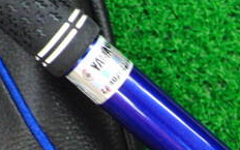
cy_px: -90
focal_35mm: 108
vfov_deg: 11.5
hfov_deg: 18.0
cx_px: -72
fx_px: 706
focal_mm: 6.42
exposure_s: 1/25
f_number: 3.6
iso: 400
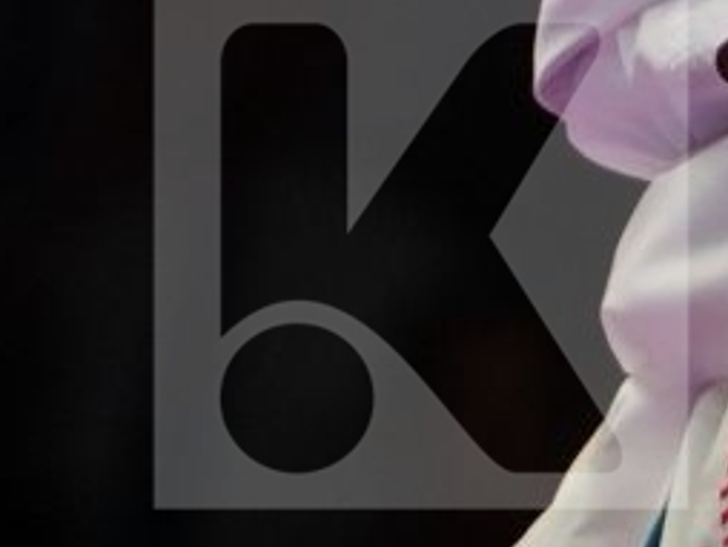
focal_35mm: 1900
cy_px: 249
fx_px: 39996
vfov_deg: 0.8
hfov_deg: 1.0
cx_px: 1393
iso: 500
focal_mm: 186
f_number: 2.8
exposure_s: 1/1000
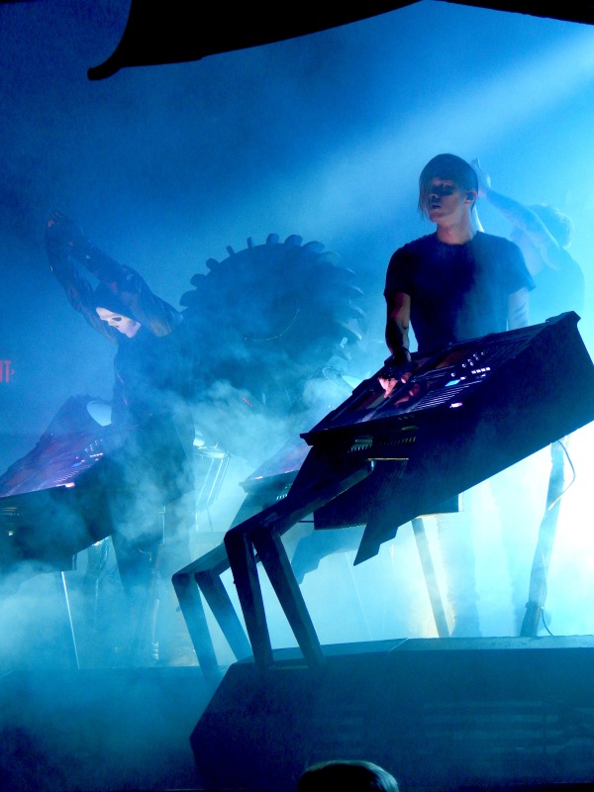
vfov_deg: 14.9
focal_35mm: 132
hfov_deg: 11.2
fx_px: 3020
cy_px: 396
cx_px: 297
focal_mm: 23.4
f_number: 4.8
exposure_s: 1/15
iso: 450
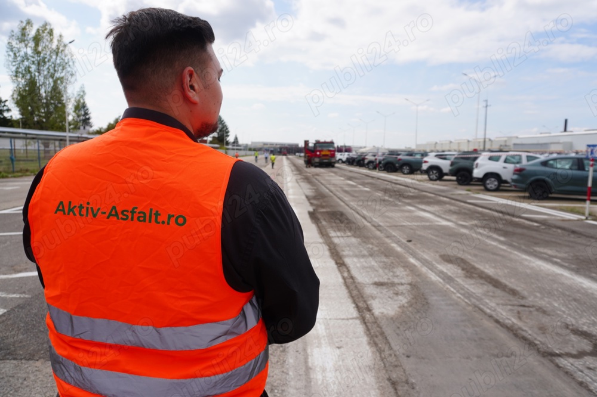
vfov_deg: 53.1
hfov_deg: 73.8
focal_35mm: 24
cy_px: 198
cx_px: 298
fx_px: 398
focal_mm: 16
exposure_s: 1/800
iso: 100
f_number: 5
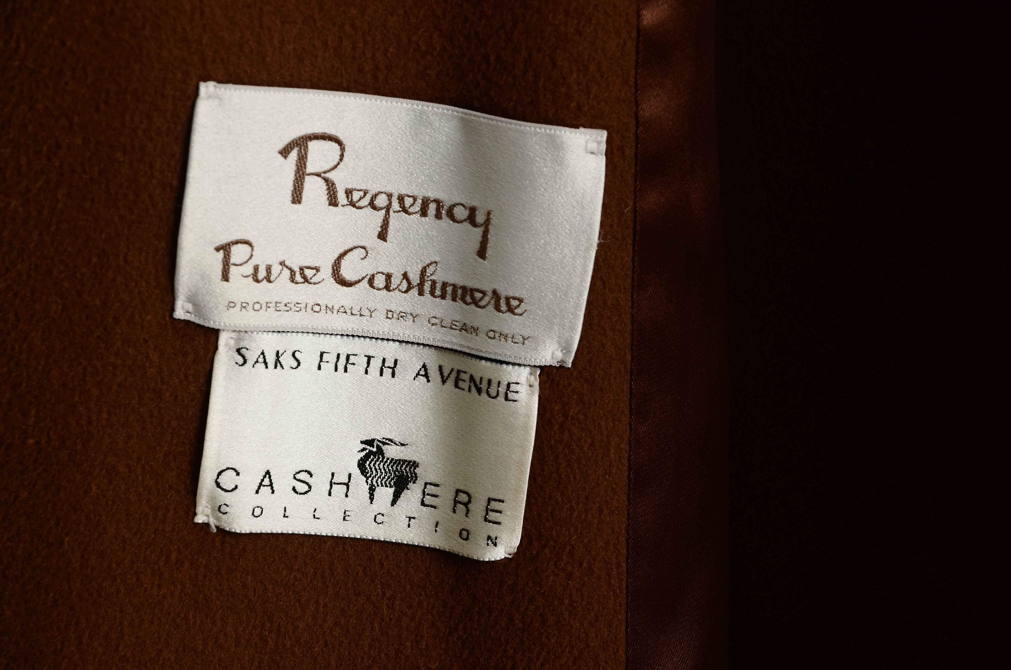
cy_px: 335
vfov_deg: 8.7
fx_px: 4414
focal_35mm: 158
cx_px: 506
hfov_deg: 13.1
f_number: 8
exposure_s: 1/80
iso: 160
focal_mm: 105
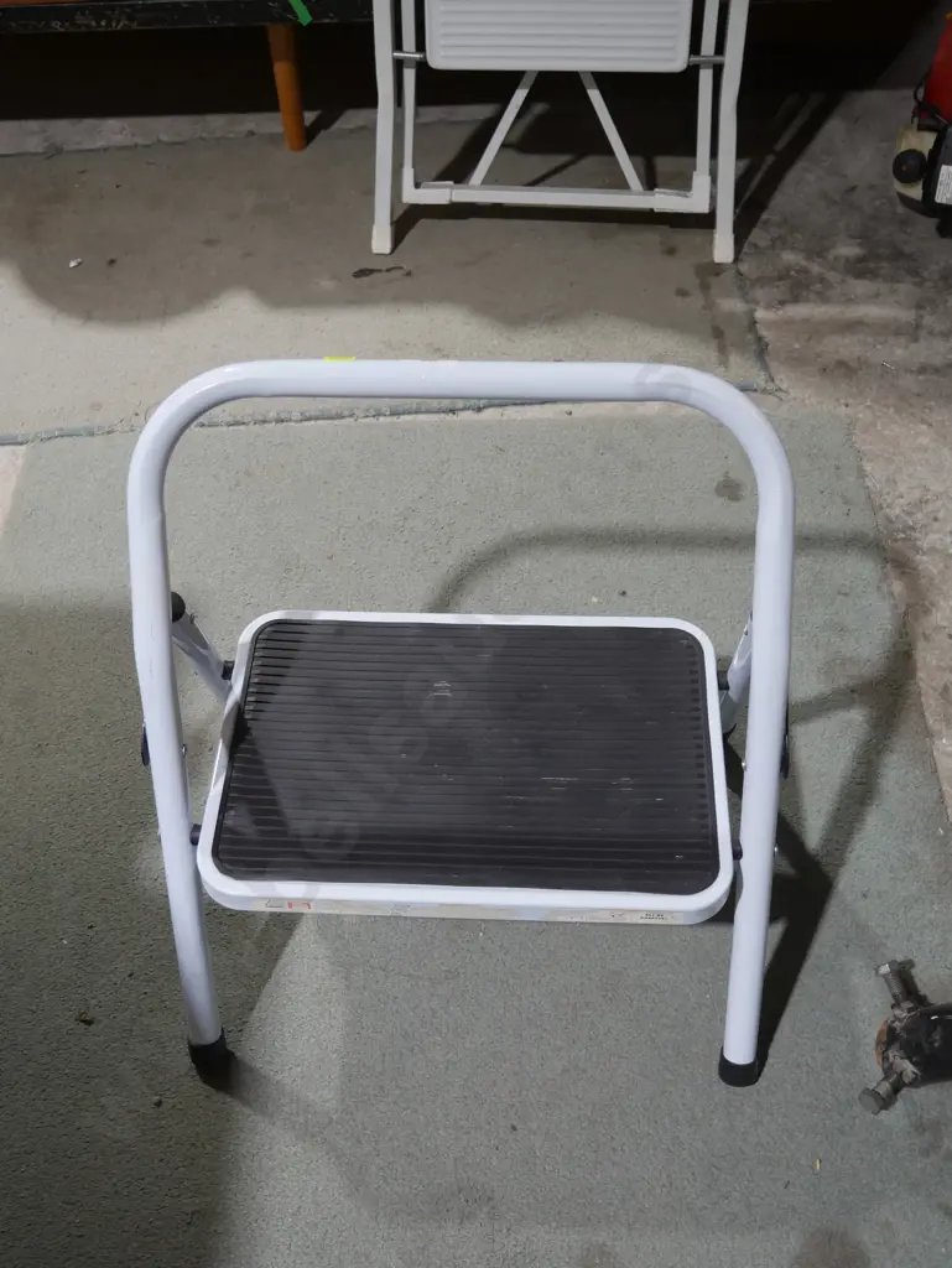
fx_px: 1392
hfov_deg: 37.8
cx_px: 476
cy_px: 634
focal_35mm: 38
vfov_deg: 49.0
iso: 640
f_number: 4.1
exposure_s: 1/60
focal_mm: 19
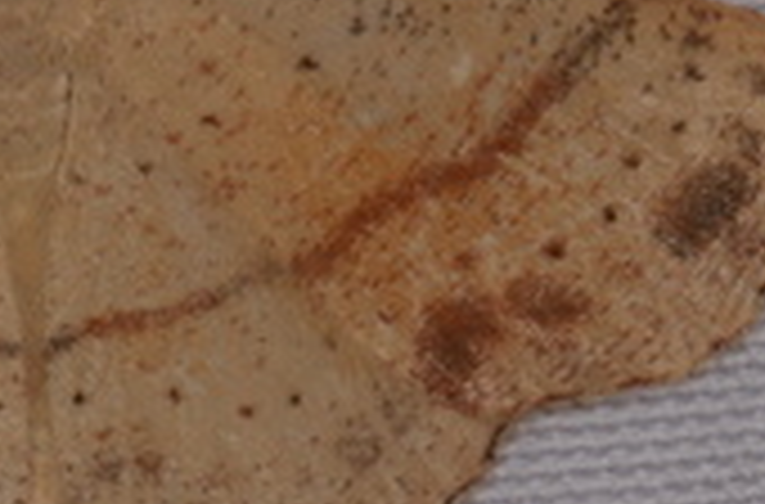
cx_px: 90
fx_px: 12604
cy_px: 207
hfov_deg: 3.5
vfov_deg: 2.3
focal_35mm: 595
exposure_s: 1/60
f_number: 25
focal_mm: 85
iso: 100
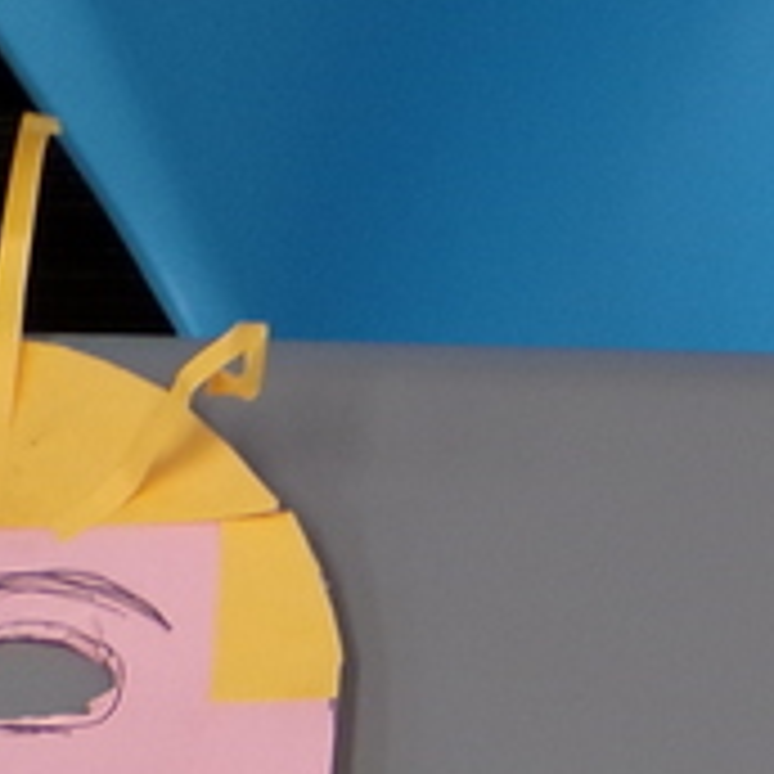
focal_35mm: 195
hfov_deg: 8.7
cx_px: 1310
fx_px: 4933
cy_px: 1112
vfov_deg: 8.8
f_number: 3.3
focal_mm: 6.6
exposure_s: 1/34
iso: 140
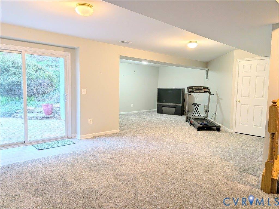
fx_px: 193
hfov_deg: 71.6
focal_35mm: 24
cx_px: 140
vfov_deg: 56.8
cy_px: 104
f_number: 1.7
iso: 33
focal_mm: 4.53
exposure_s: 1/120
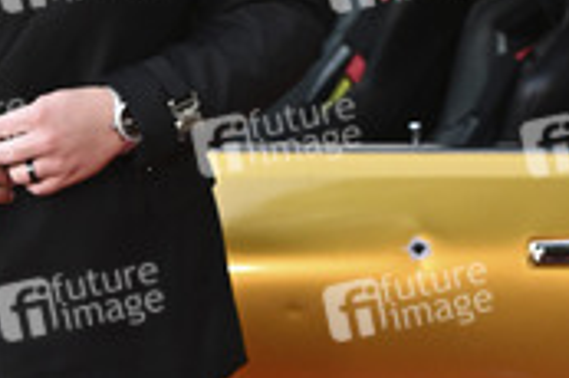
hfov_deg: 15.1
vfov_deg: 10.1
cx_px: -8
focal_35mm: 133
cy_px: -108
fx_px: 2100
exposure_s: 1/320
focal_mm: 51
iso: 1600
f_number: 4.5
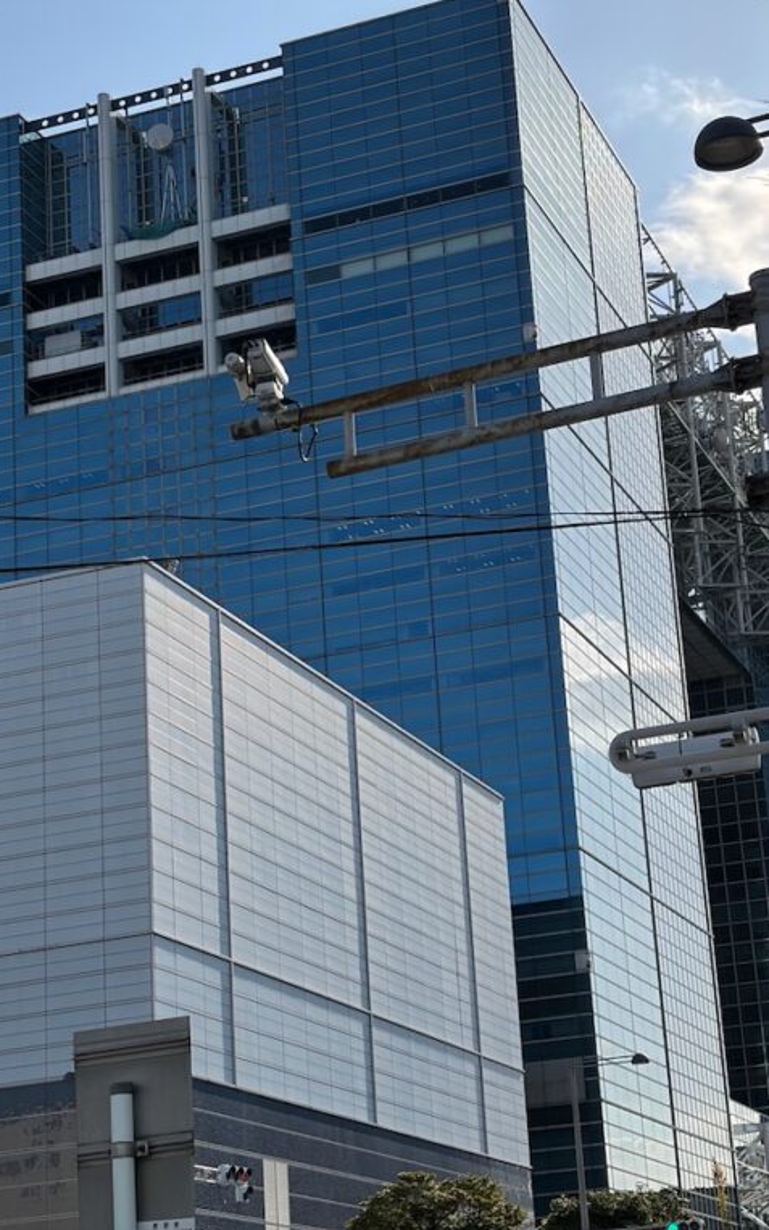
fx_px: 2481
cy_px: 617
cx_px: 416
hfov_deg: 17.6
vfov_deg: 27.8
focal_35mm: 74
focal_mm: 5.96
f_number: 1.6
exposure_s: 1/5814
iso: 32
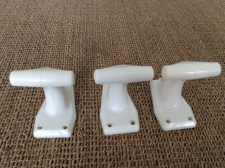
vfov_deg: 44.1
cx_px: 112
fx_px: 208
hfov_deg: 56.9
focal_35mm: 32
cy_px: 84
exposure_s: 1/25
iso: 64
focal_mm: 3.3
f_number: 2.4
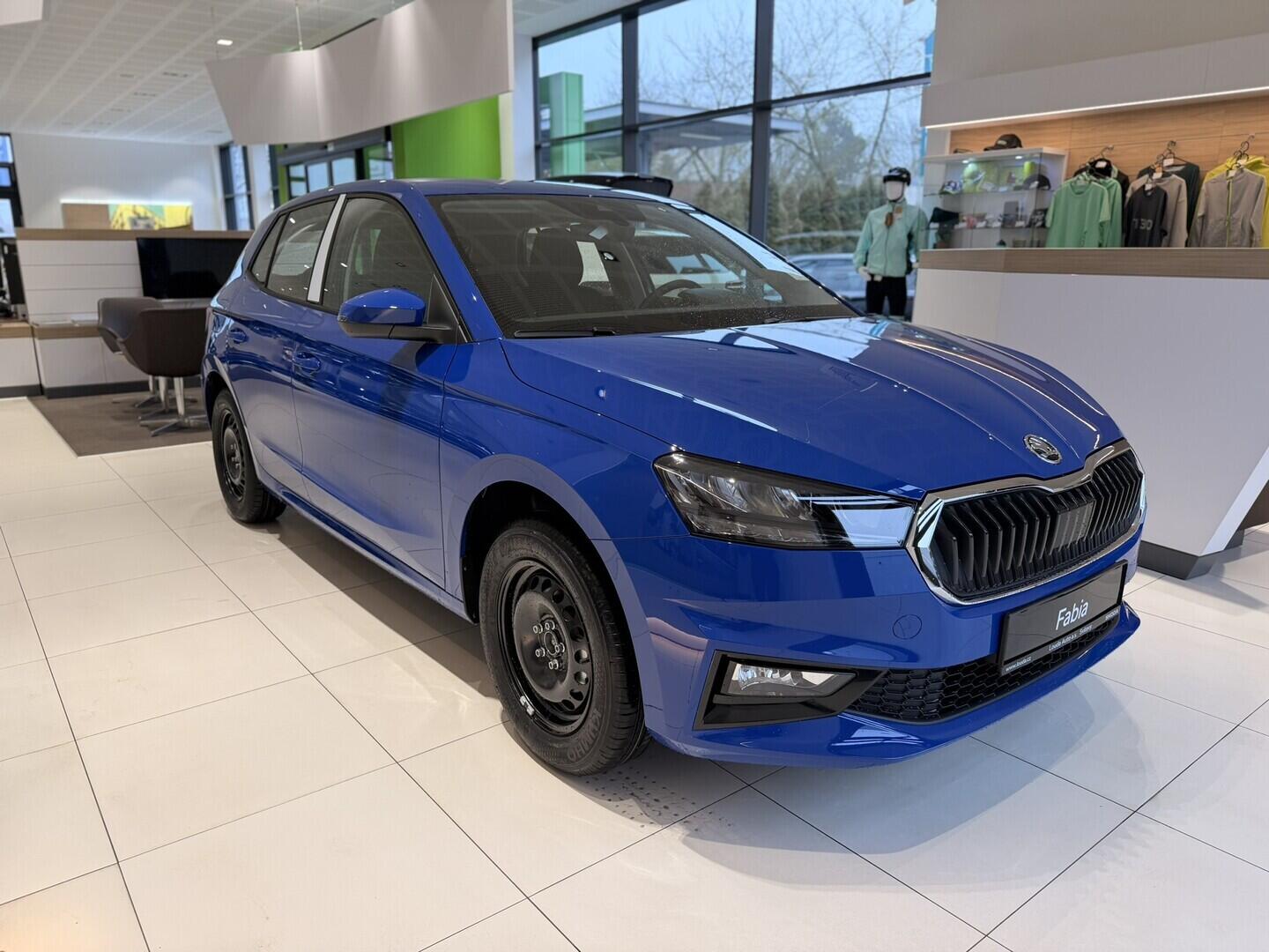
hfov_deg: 71.6
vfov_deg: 56.8
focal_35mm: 24
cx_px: 634
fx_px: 880
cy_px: 476
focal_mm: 6.76
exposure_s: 1/100
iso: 100
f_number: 1.78
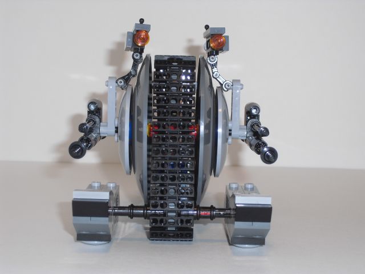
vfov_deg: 19.9
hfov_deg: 26.3
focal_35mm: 74
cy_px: 137
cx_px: 182
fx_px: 780
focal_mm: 13.1
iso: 100
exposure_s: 1/60
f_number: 4.6
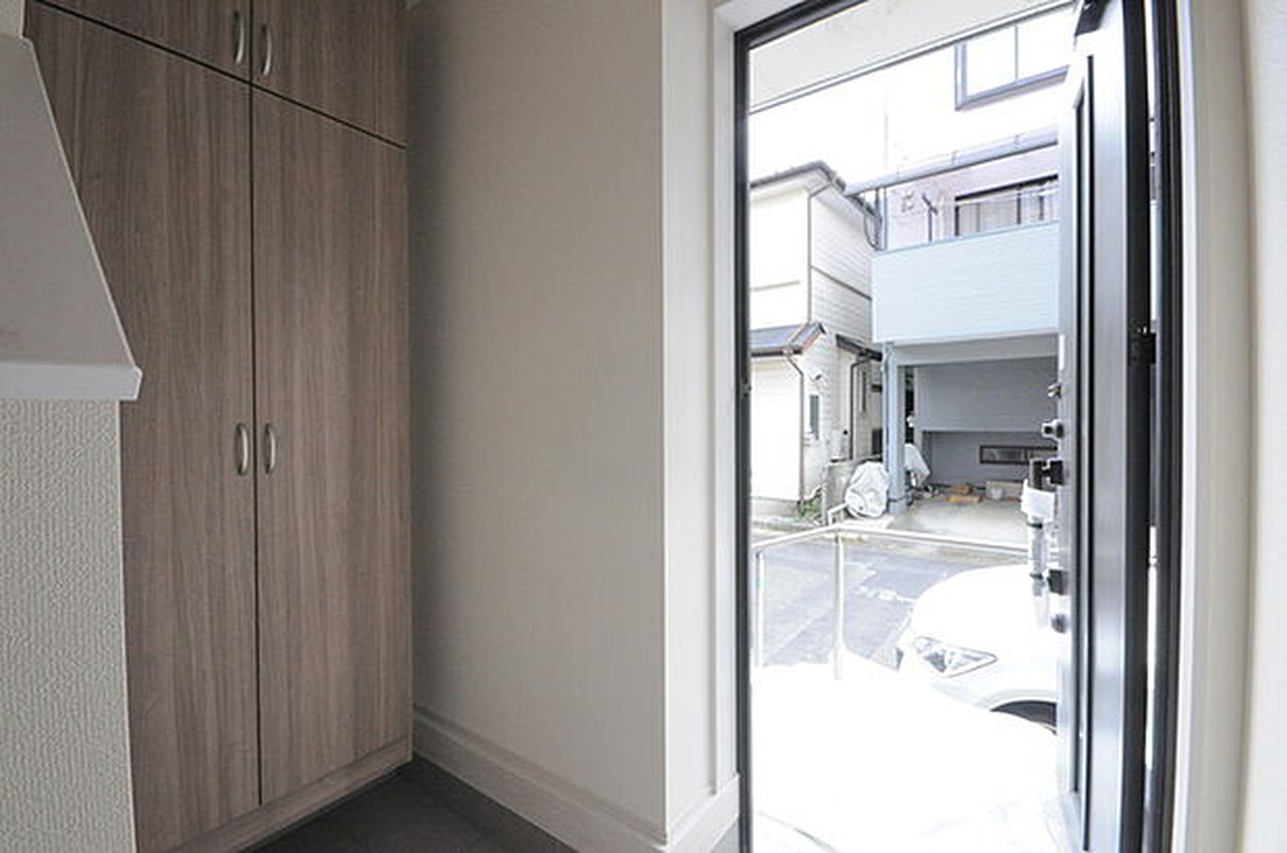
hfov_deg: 100.5
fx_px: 535
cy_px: 426
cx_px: 644
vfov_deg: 77.1
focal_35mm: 15
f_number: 4
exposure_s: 1/10
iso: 1600
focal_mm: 10
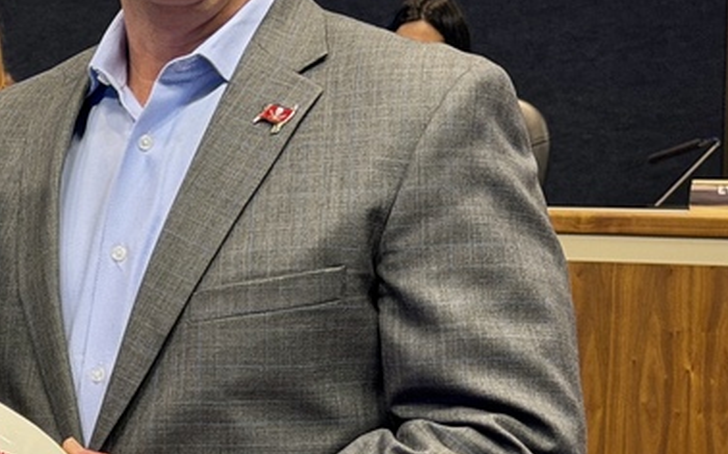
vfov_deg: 9.5
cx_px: -137
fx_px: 2737
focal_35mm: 138
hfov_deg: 14.7
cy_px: 271
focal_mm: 6.76
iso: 200
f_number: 1.78
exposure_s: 1/60
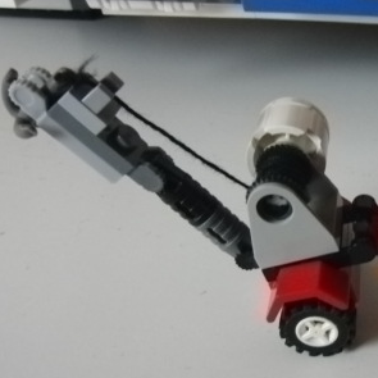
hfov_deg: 34.0
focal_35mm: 46
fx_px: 568
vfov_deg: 36.6
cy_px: 233
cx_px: 366
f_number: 3.2
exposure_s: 1/25
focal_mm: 4.3
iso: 400
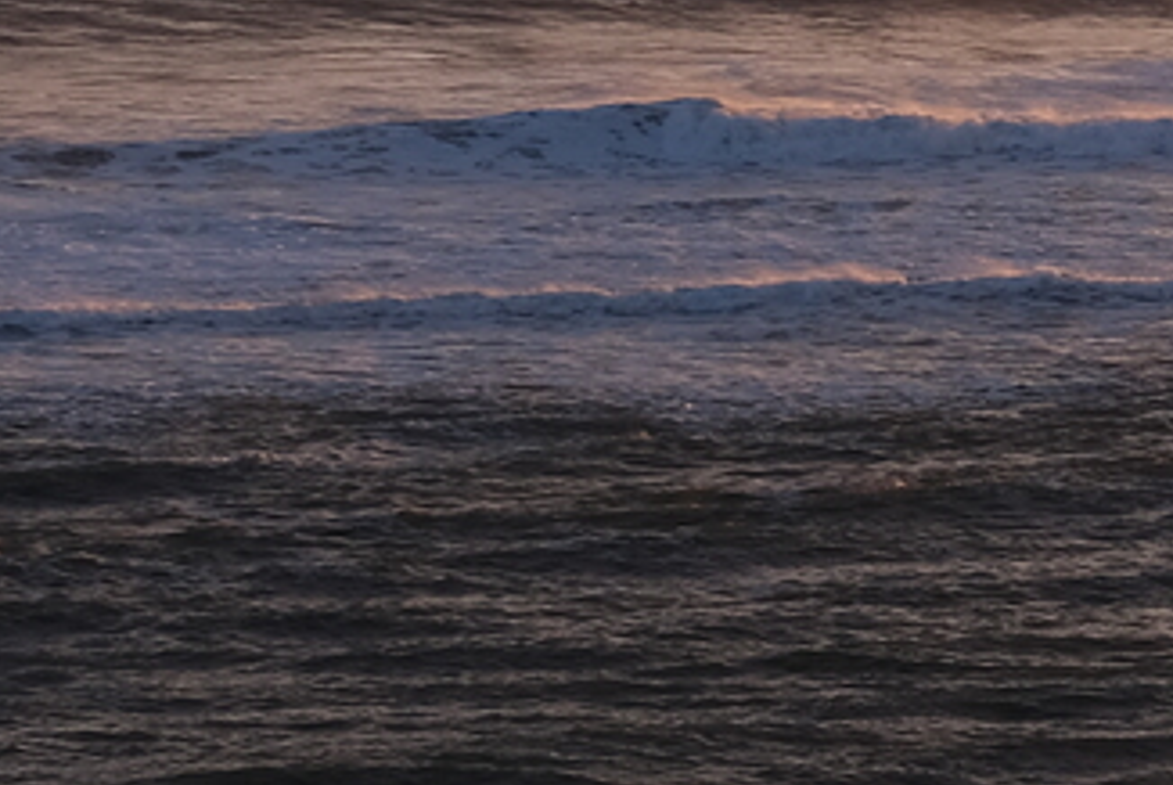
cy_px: 193
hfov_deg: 4.9
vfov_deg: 3.3
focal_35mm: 412
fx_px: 13436
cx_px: 2476
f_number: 5.6
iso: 160
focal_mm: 56.2
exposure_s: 1/180
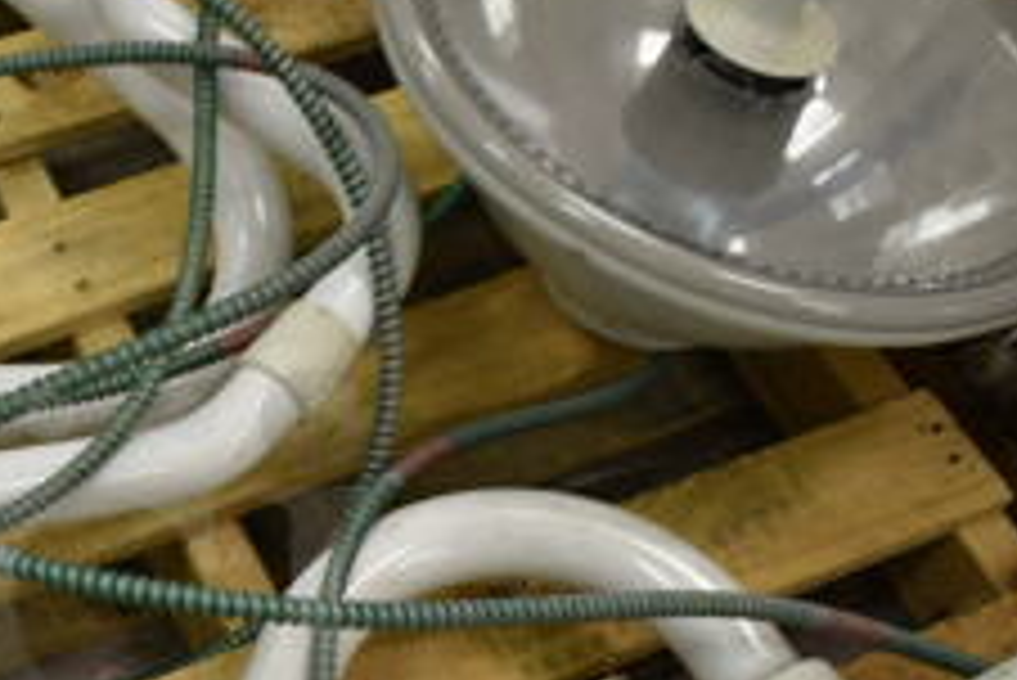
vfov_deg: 18.4
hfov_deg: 26.5
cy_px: 599
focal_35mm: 73
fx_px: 2063
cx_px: 50
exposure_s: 1/30
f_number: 3.5
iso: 220
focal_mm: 18
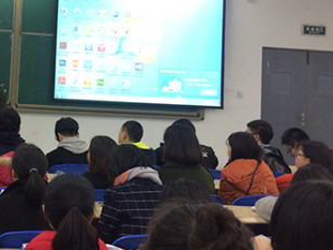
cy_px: 36
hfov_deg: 32.4
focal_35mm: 56
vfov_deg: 25.5
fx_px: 539
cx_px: 24
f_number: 2.2
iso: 125
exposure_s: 1/33
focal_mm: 4.15
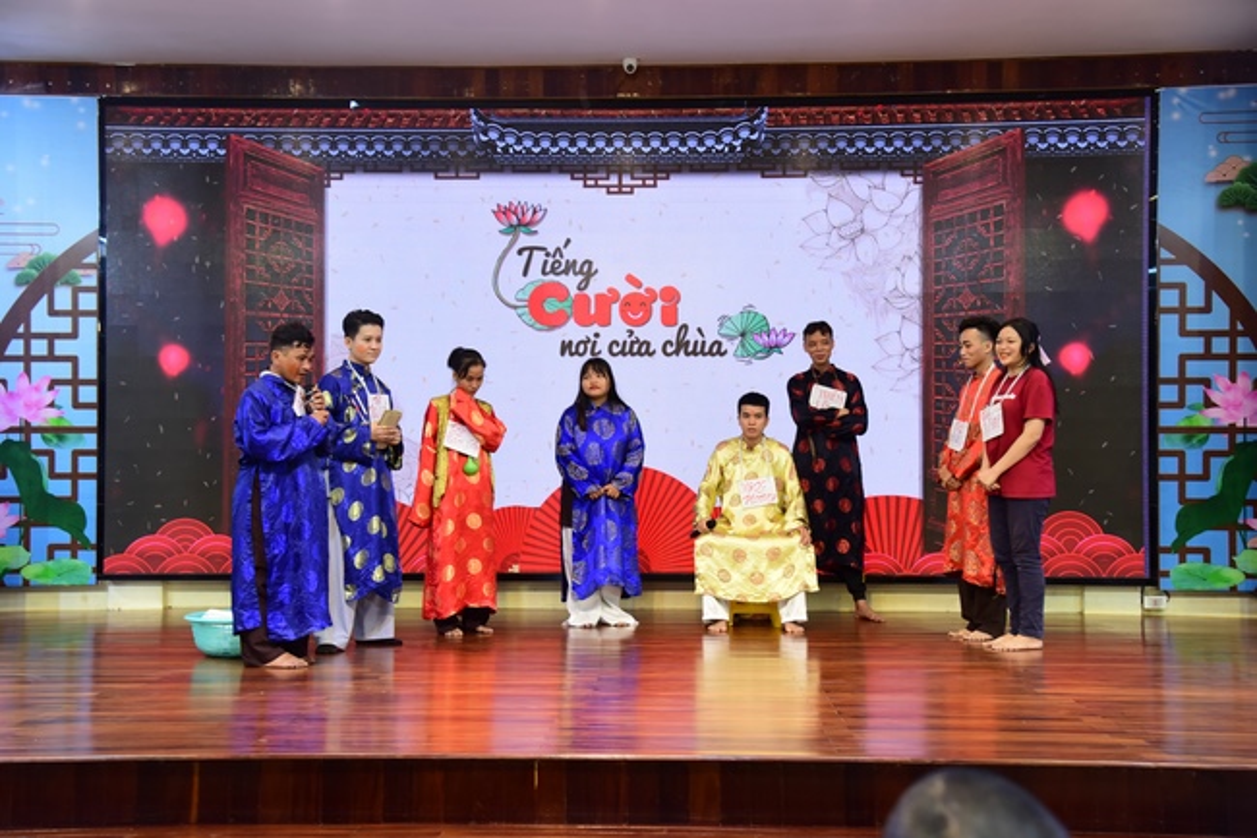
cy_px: 419
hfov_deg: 41.1
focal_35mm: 48
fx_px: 1675
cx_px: 628
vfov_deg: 28.1
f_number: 5
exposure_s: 1/30
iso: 1250
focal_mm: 48
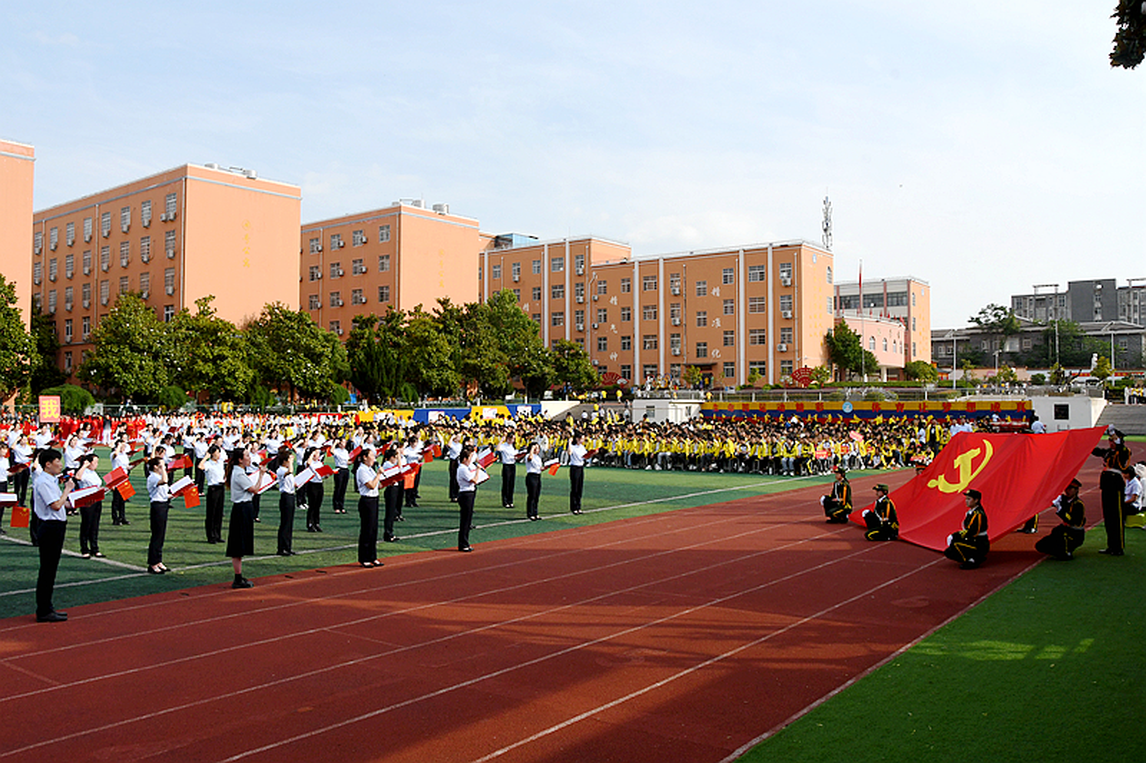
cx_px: 573
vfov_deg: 43.6
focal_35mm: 30
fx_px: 955
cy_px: 382
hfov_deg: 61.9
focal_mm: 20
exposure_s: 1/500
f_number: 13
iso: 400
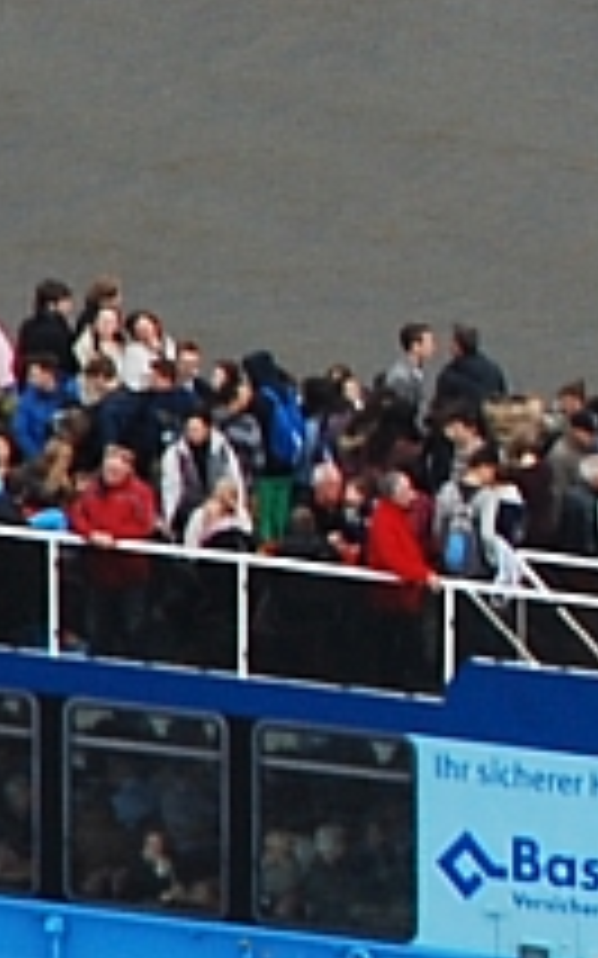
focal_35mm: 993
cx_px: 1025
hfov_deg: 1.3
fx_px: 25923
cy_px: 636
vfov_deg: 2.1
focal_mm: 135
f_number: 9
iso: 200
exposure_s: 1/125
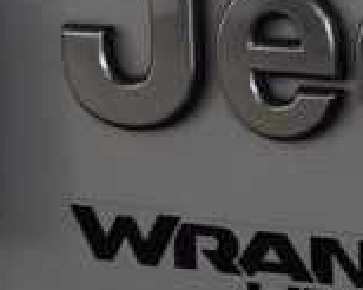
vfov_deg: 3.8
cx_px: 363
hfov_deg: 4.7
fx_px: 4391
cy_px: -20
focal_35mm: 409
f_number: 7.1
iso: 560
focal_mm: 70
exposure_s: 1/30
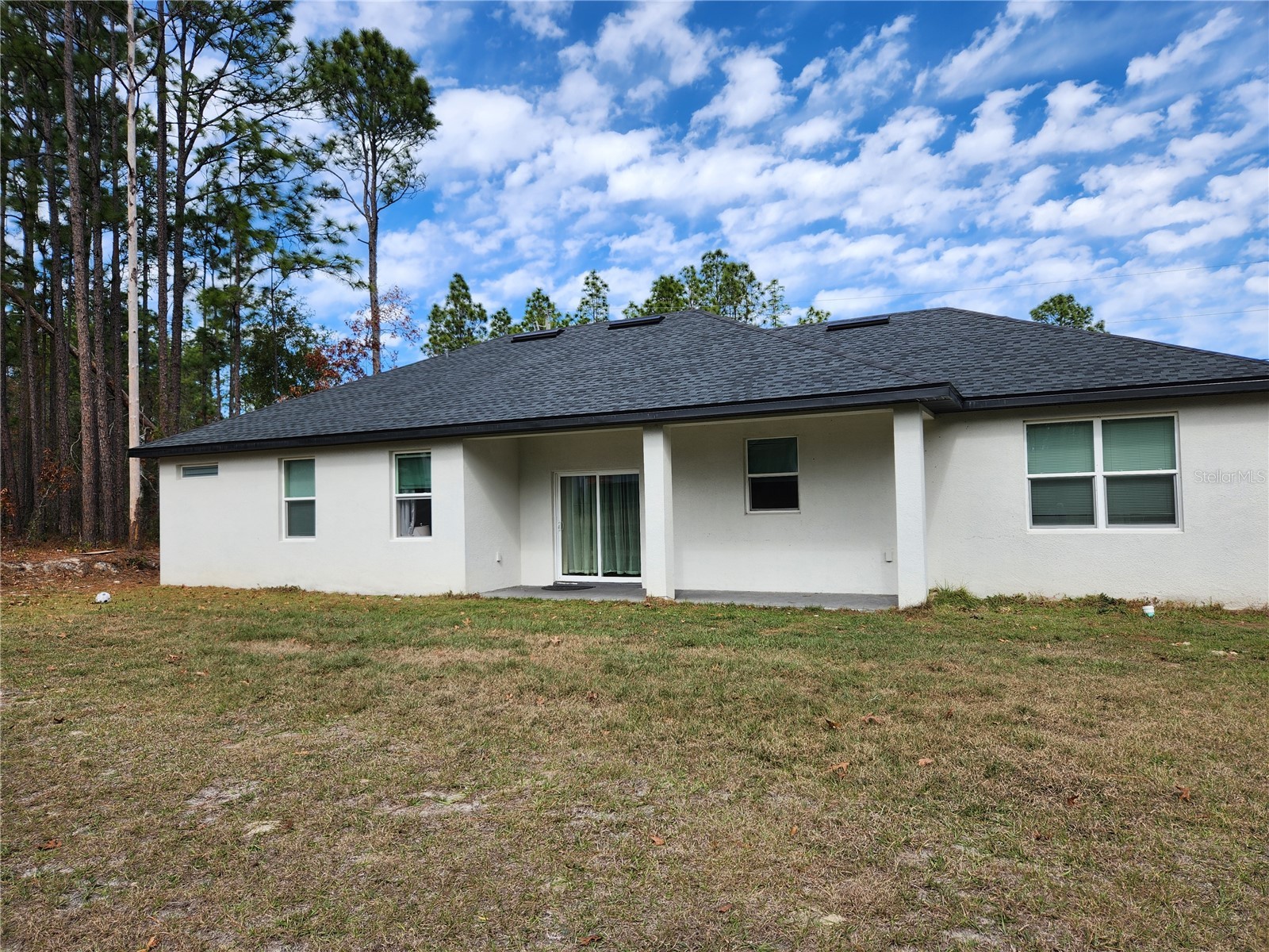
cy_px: 476
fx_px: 843
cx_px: 634
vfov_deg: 58.9
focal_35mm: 23
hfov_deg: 73.9
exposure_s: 1/1148
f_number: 1.8
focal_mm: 5.4
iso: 20
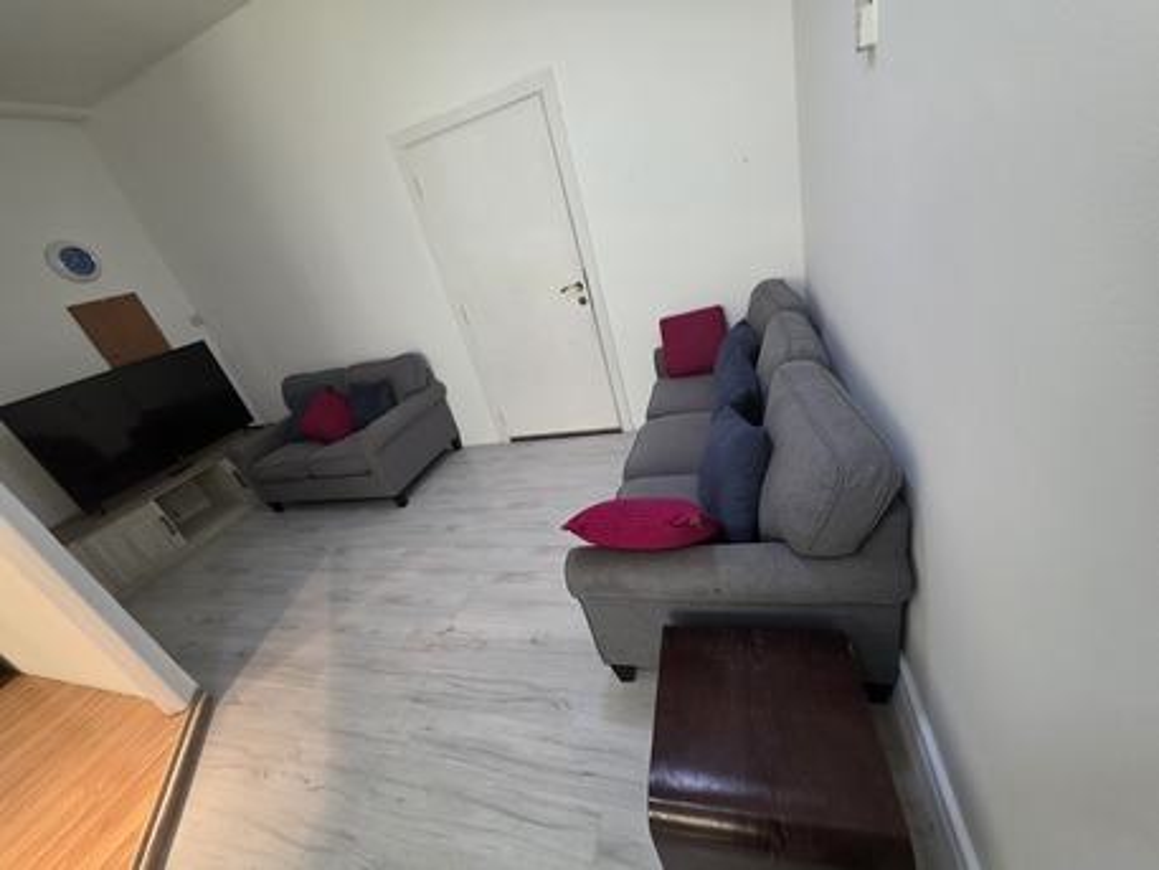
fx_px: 435
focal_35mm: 13
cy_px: 435
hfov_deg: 106.2
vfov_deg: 89.9
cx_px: 580
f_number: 1.9
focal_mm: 2.2
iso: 250
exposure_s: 1/100
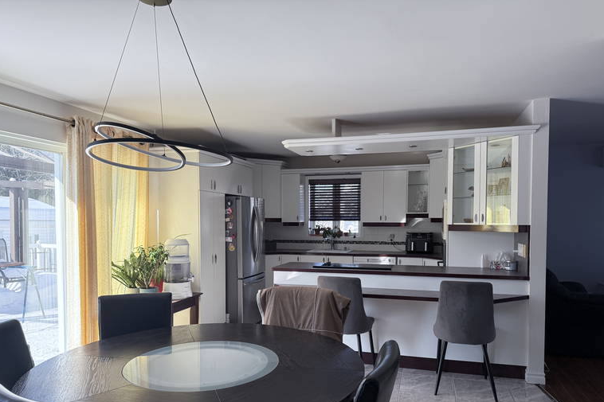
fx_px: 436
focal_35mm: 26
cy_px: 234
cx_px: 298
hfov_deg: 69.4
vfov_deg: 49.3
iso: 100
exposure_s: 1/742
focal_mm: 6.76
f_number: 1.78
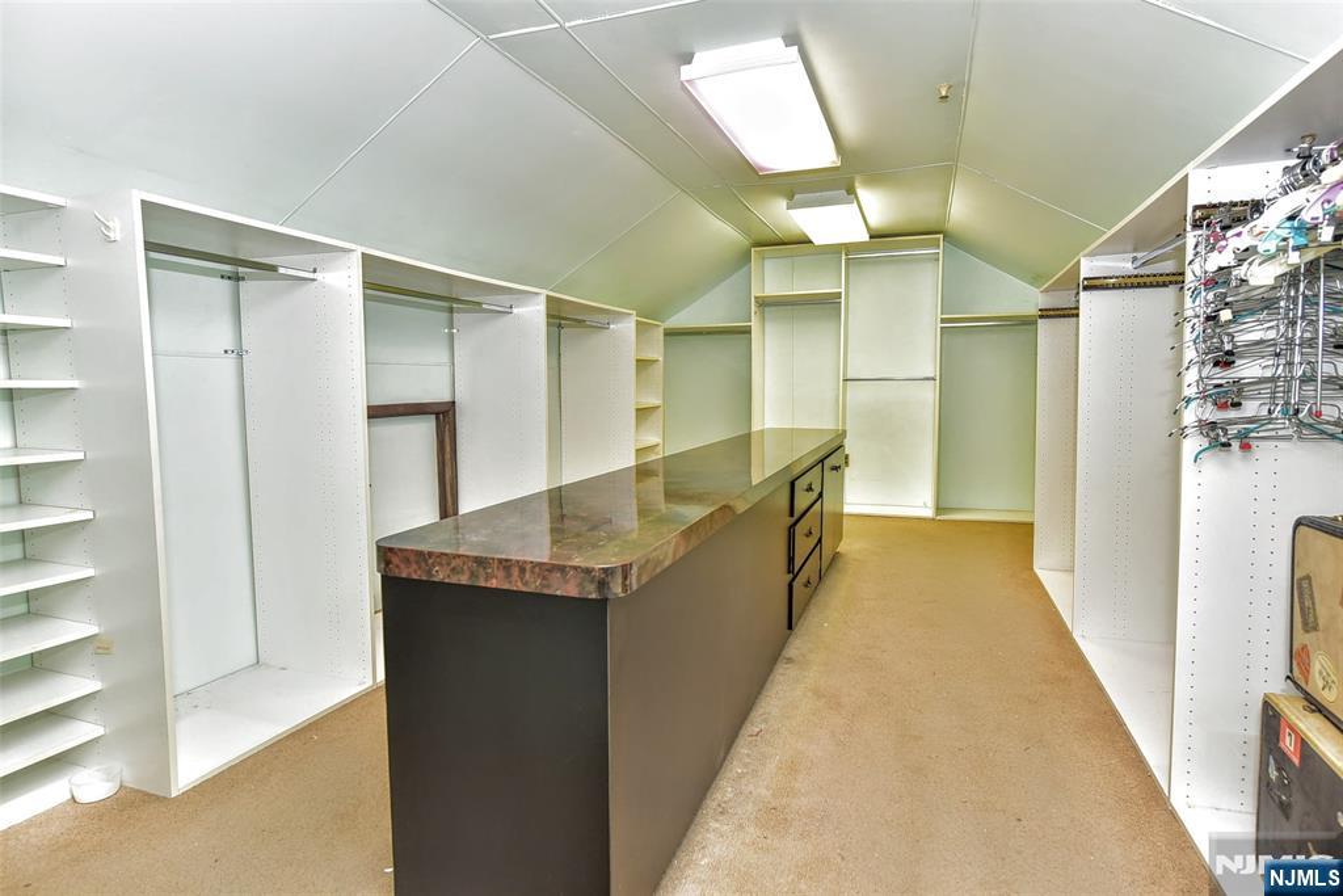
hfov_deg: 86.9
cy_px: 448
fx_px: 709
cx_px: 672
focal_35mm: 19
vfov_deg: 64.6
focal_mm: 19
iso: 1000
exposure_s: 1/40
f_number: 6.3
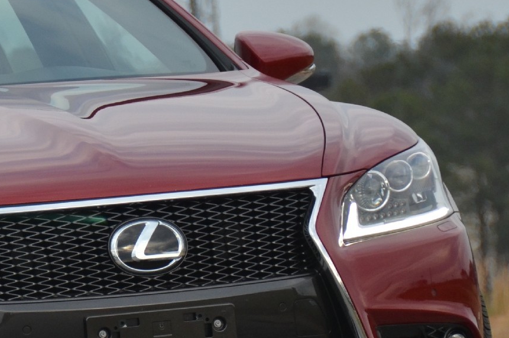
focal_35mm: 566
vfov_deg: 2.4
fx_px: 7989
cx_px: -106
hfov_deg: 3.6
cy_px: 227
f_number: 5.6
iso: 400
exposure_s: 1/1250
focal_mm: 130
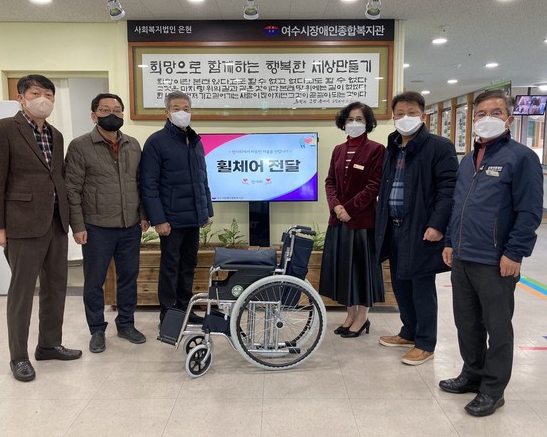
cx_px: 270
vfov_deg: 48.5
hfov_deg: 58.8
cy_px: 214
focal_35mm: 30
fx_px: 485
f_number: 1.8
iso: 100
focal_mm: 3.99
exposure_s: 1/60
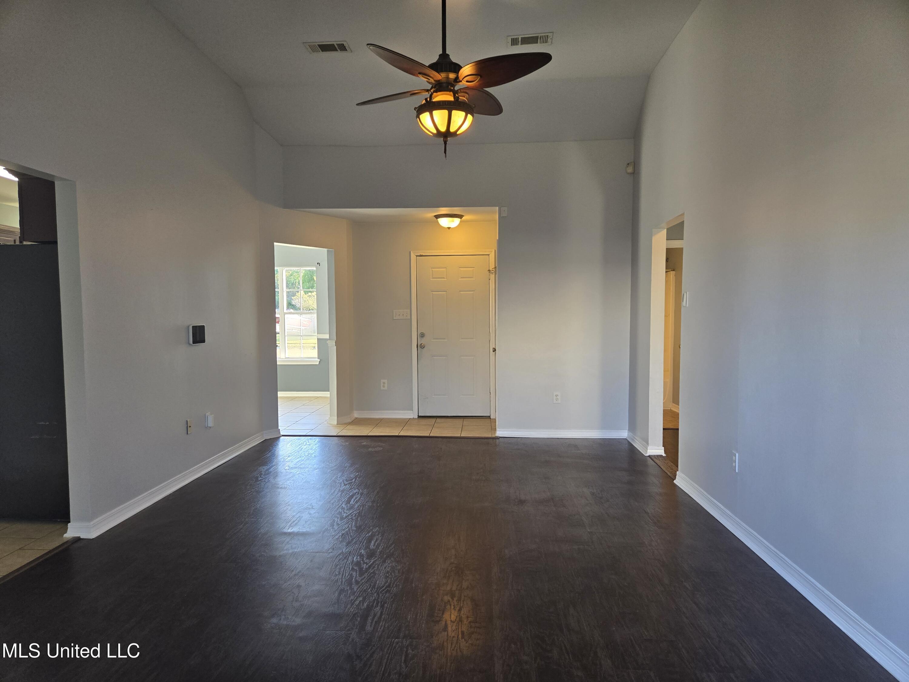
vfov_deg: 58.9
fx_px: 604
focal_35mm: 23
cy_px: 341
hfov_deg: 73.9
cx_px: 454
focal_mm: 5.4
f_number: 1.8
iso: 100
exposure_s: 1/120
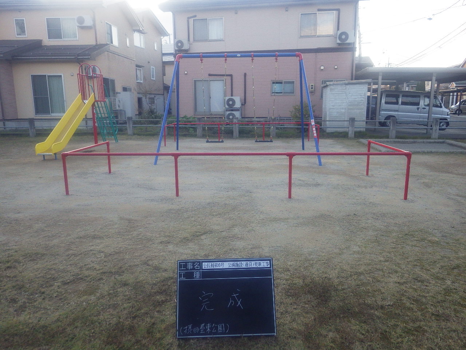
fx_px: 337
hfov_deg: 69.4
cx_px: 233
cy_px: 175
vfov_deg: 54.9
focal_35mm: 25
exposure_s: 1/400
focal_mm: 4.5
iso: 250
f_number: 2.8
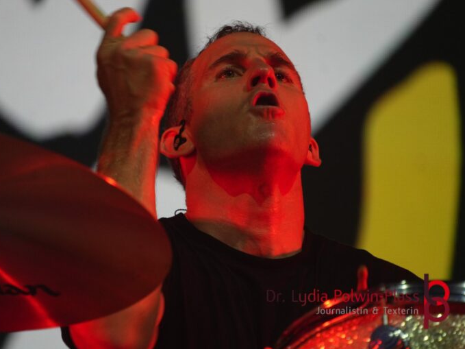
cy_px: 175
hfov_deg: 5.0
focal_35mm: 400
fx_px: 5366
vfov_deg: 3.7
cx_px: 209
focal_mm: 245
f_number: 6.3
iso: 2000
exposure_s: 1/400
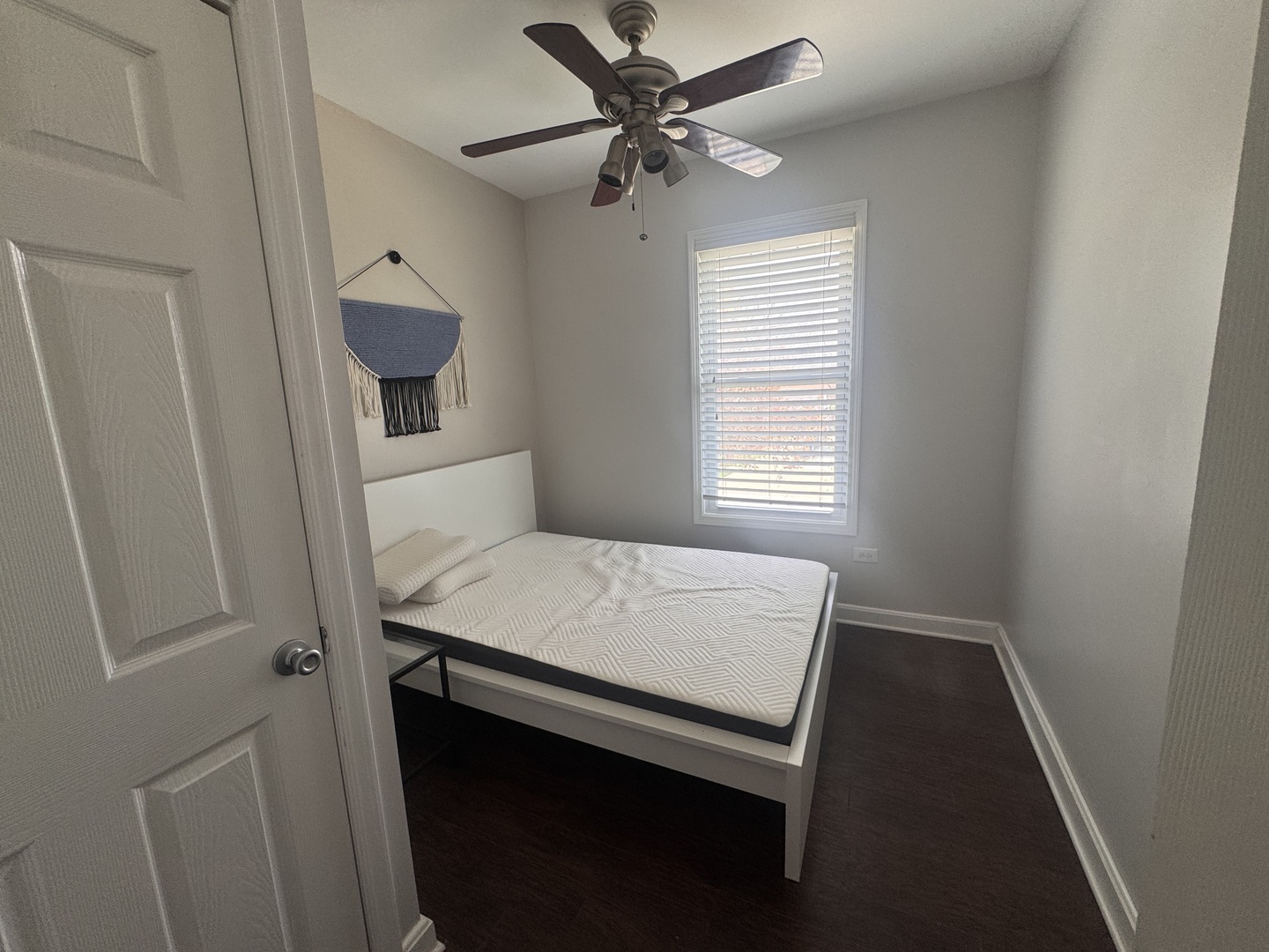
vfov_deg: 85.7
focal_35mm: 14
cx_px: 634
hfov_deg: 102.1
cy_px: 476
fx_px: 513
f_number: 2.2
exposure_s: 1/99
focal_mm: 2.22
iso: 80
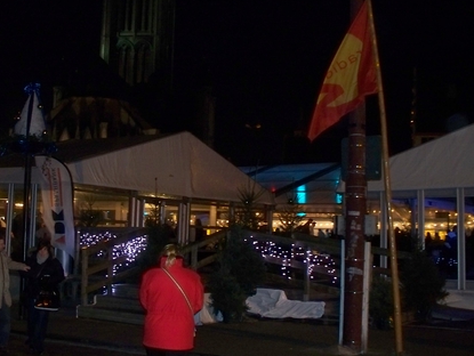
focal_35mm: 52
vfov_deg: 28.0
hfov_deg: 36.4
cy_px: 153
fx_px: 713
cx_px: 153
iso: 400
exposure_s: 1/30
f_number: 2.8
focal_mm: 7.54
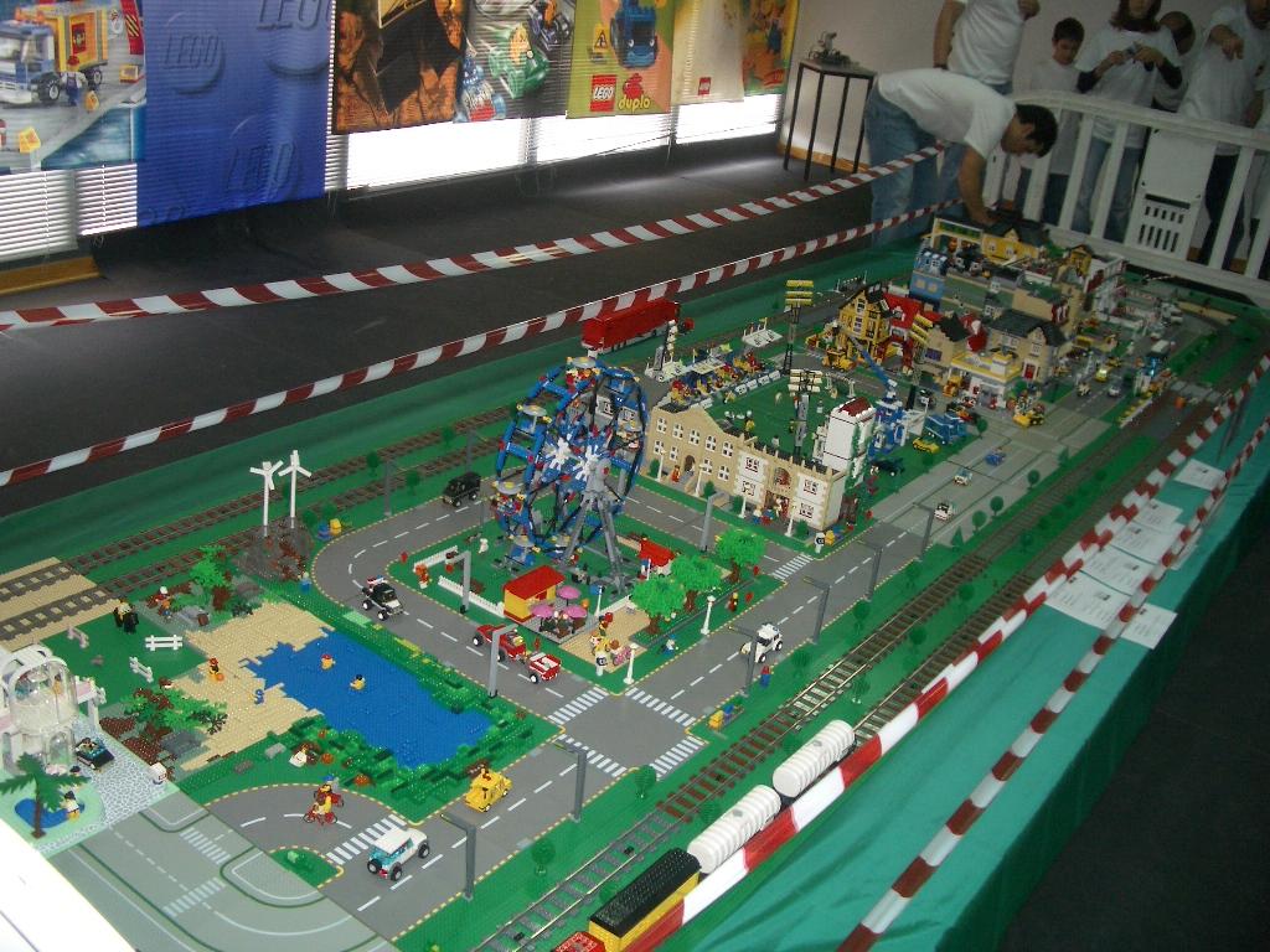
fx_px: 1284
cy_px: 476
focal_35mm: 35
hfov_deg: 52.6
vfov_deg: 40.7
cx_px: 635
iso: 100
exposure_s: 1/60
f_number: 2.6
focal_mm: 5.8
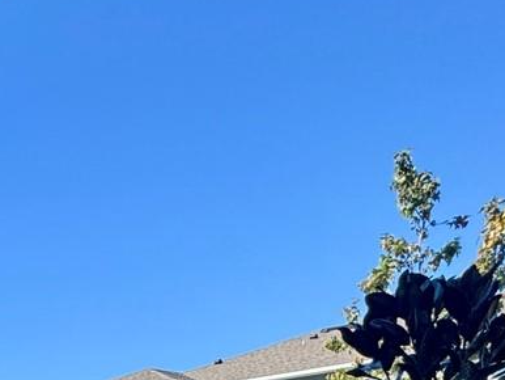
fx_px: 847
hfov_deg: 23.6
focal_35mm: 58
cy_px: 601
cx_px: -318
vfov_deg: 20.7
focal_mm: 2.22
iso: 40
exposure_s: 1/763
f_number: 2.2
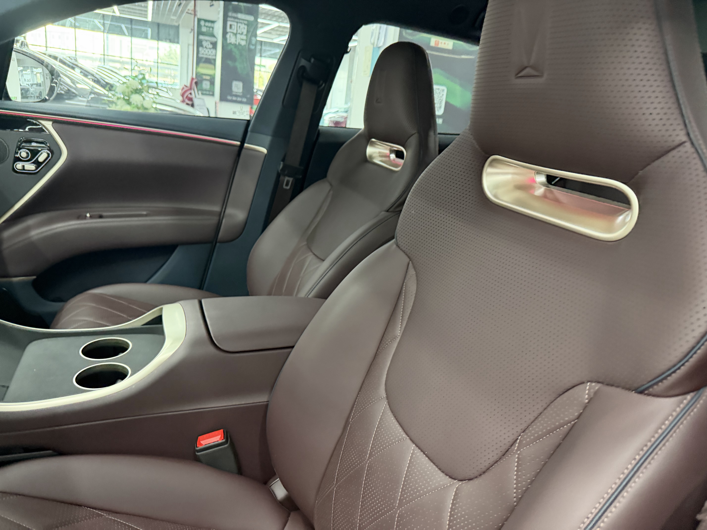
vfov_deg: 56.8
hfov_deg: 71.6
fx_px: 490
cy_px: 265
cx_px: 354
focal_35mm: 24
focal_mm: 6.76
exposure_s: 1/33
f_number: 1.78
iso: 640
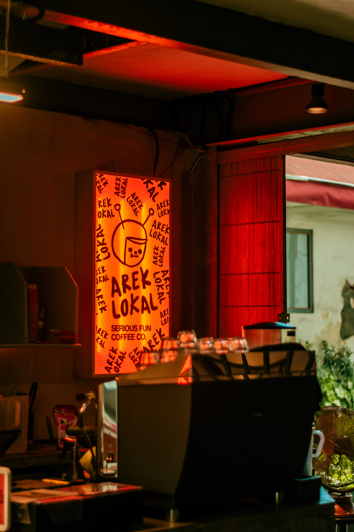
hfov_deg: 18.2
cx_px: 177
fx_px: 1106
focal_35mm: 75
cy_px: 266
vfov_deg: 27.0
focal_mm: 50
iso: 100
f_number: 1.8
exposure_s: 1/100
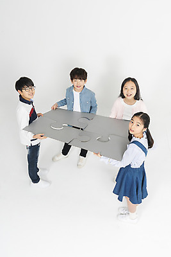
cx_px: 86
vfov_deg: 54.4
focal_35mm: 35
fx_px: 249
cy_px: 128
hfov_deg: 37.9
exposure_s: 1/125
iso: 100
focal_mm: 35
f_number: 18
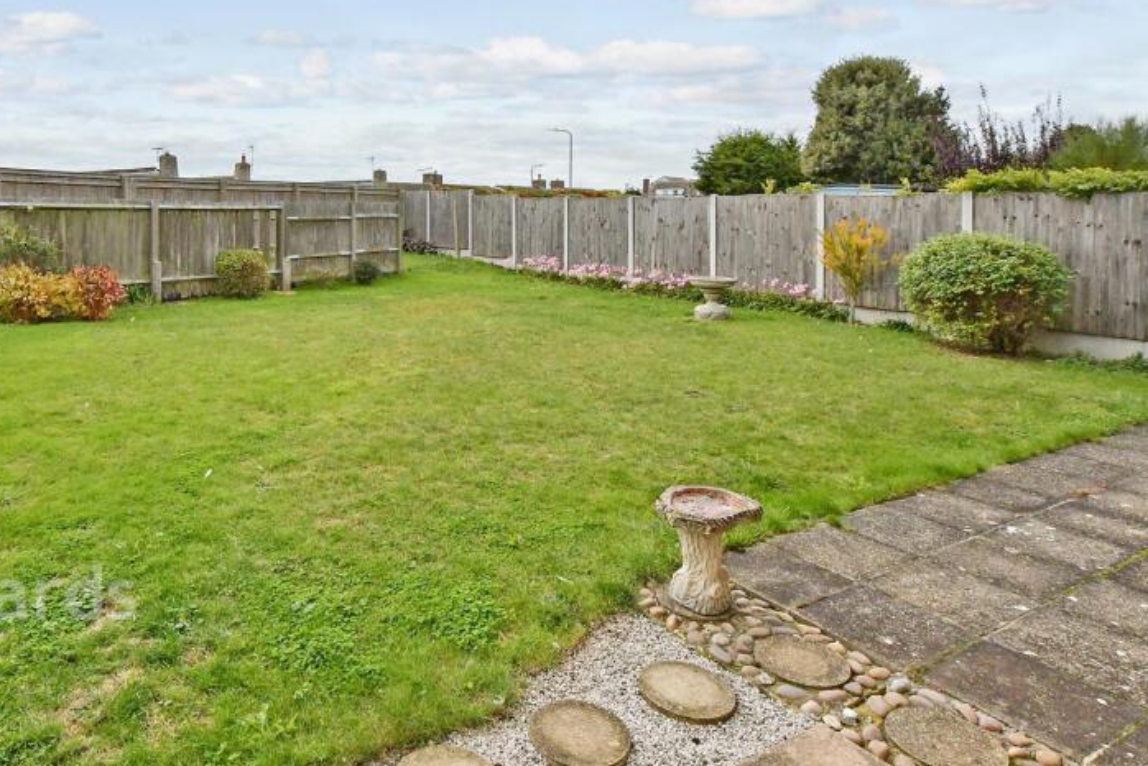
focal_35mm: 22
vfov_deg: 55.1
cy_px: 210
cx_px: 398
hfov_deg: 76.5
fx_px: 702
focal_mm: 10
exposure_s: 1/1000
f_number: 9
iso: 1250
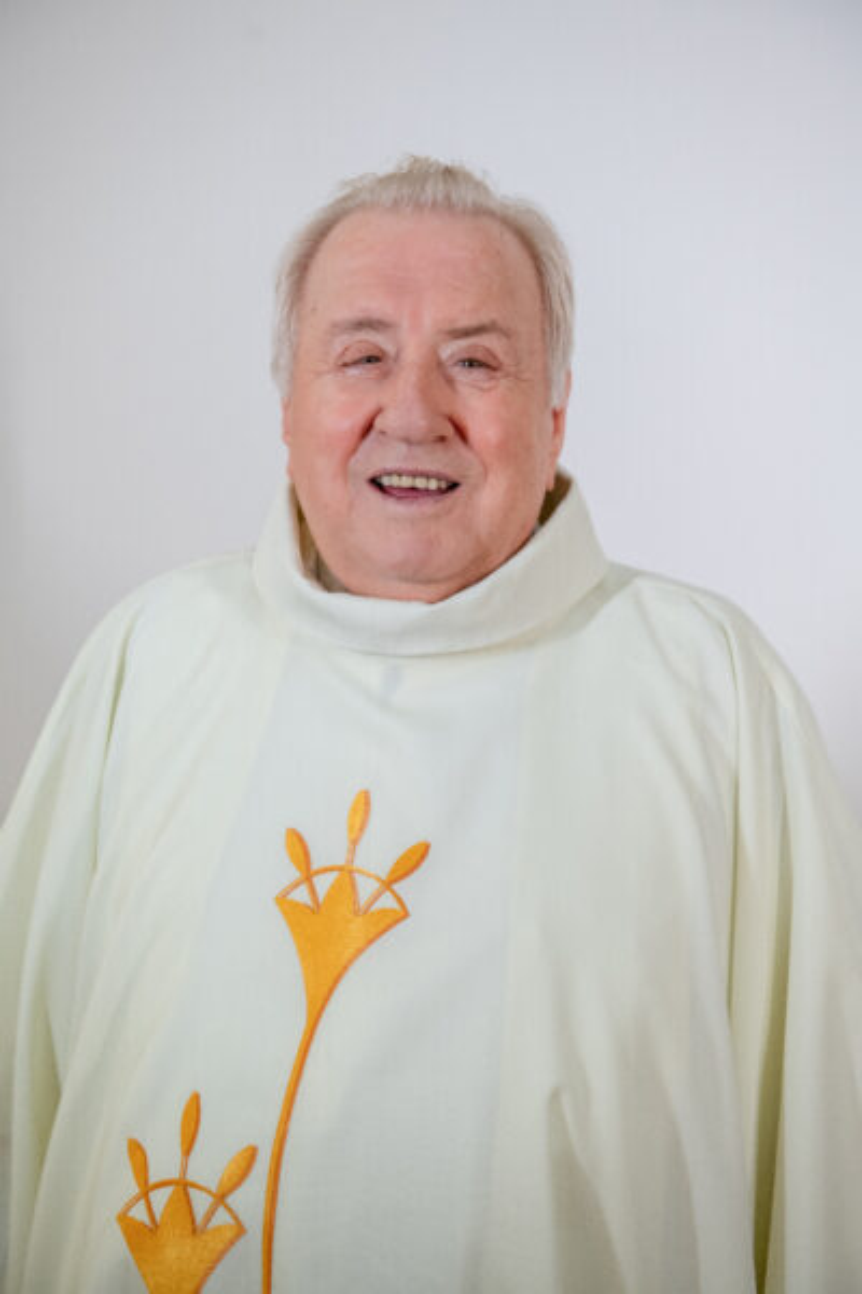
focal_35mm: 58
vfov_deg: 34.5
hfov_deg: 23.4
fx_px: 2083
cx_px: 431
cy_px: 647
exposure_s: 1/200
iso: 2000
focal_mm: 58
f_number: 4.5
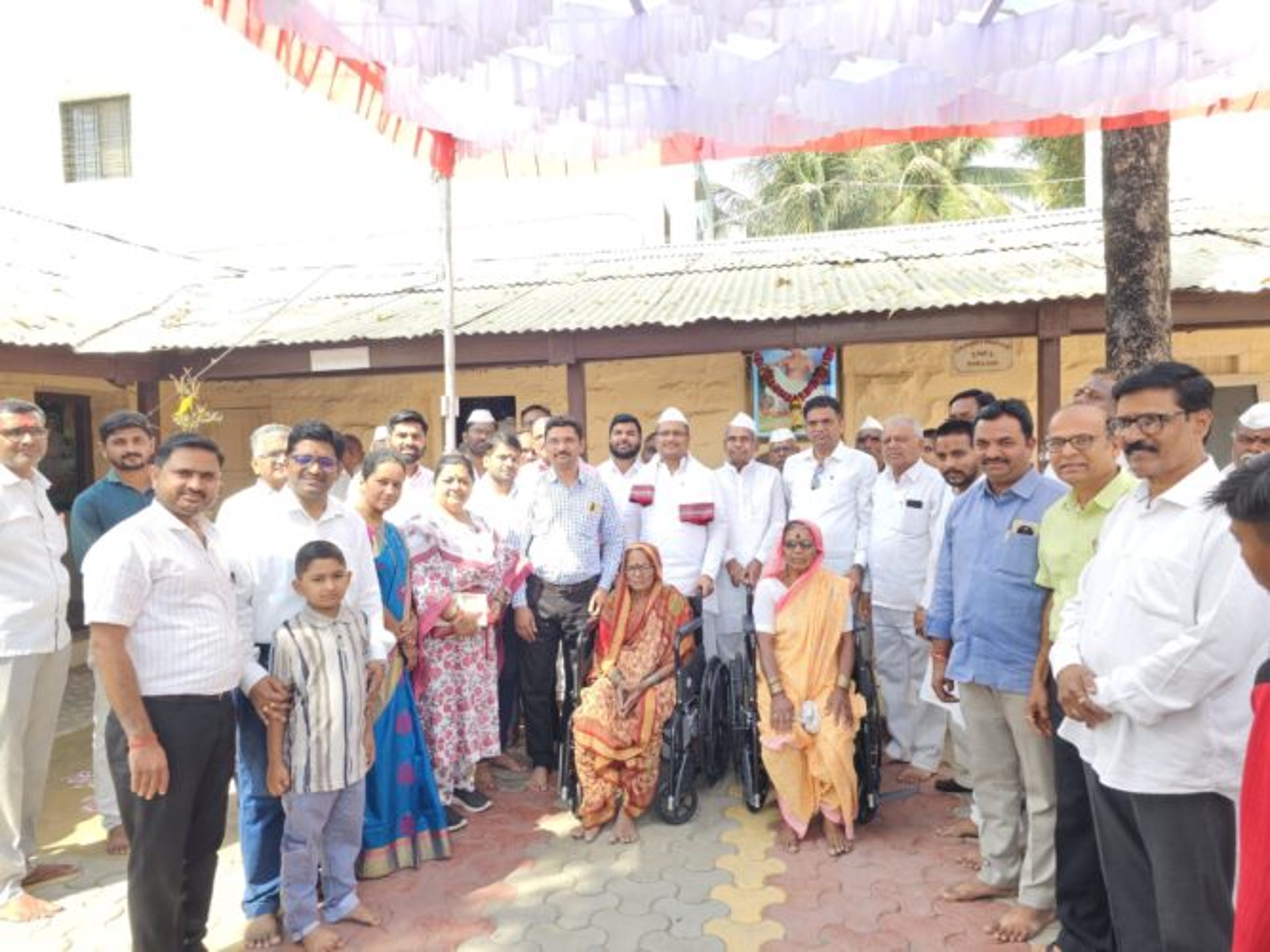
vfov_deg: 58.9
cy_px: 476
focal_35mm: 23
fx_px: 844
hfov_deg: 73.9
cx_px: 635
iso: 25
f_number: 1.7
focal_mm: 6.3
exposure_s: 1/180
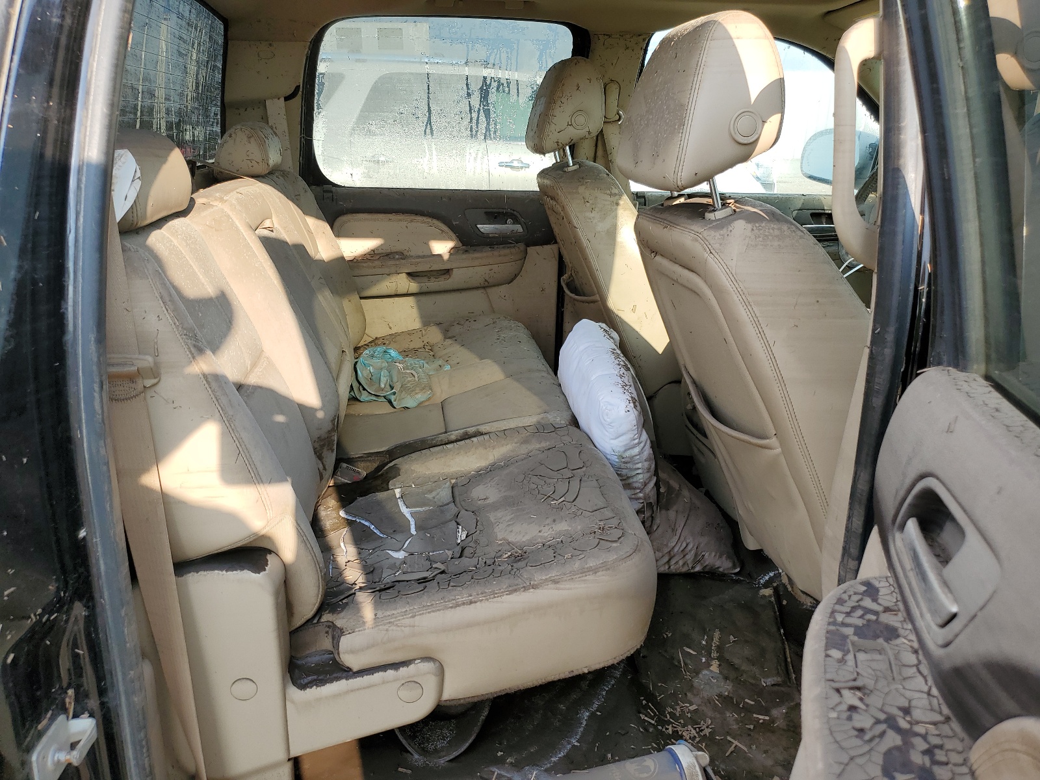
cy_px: 390
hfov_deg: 67.3
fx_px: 781
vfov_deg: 53.1
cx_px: 520
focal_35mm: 26
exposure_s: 1/667
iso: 50
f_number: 1.5
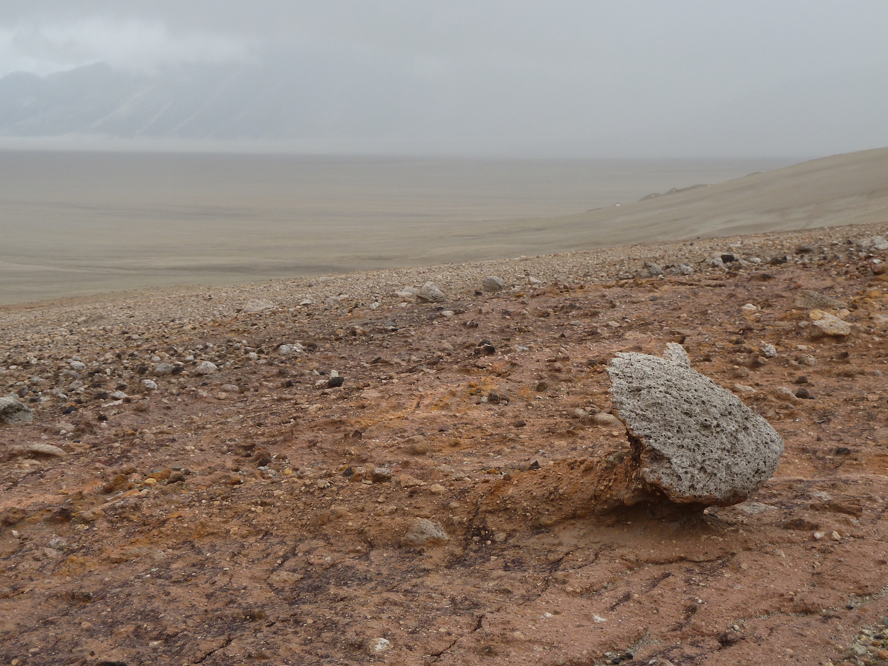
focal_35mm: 67
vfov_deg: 21.9
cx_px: 444
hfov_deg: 29.0
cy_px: 333
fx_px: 1719
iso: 80
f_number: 4.1
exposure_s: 1/200
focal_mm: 11
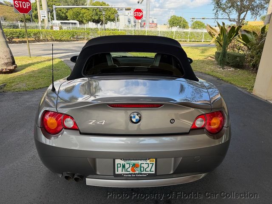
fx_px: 189
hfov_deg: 71.6
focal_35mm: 24
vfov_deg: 56.8
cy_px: 102
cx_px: 136
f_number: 1.78
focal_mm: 6.76
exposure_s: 1/992
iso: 80
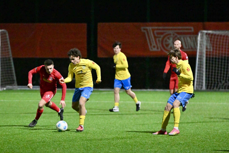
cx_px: 114
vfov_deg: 6.9
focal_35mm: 200
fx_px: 1272
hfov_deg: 10.3
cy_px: 76
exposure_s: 1/1250
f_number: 3.2
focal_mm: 200
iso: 10000
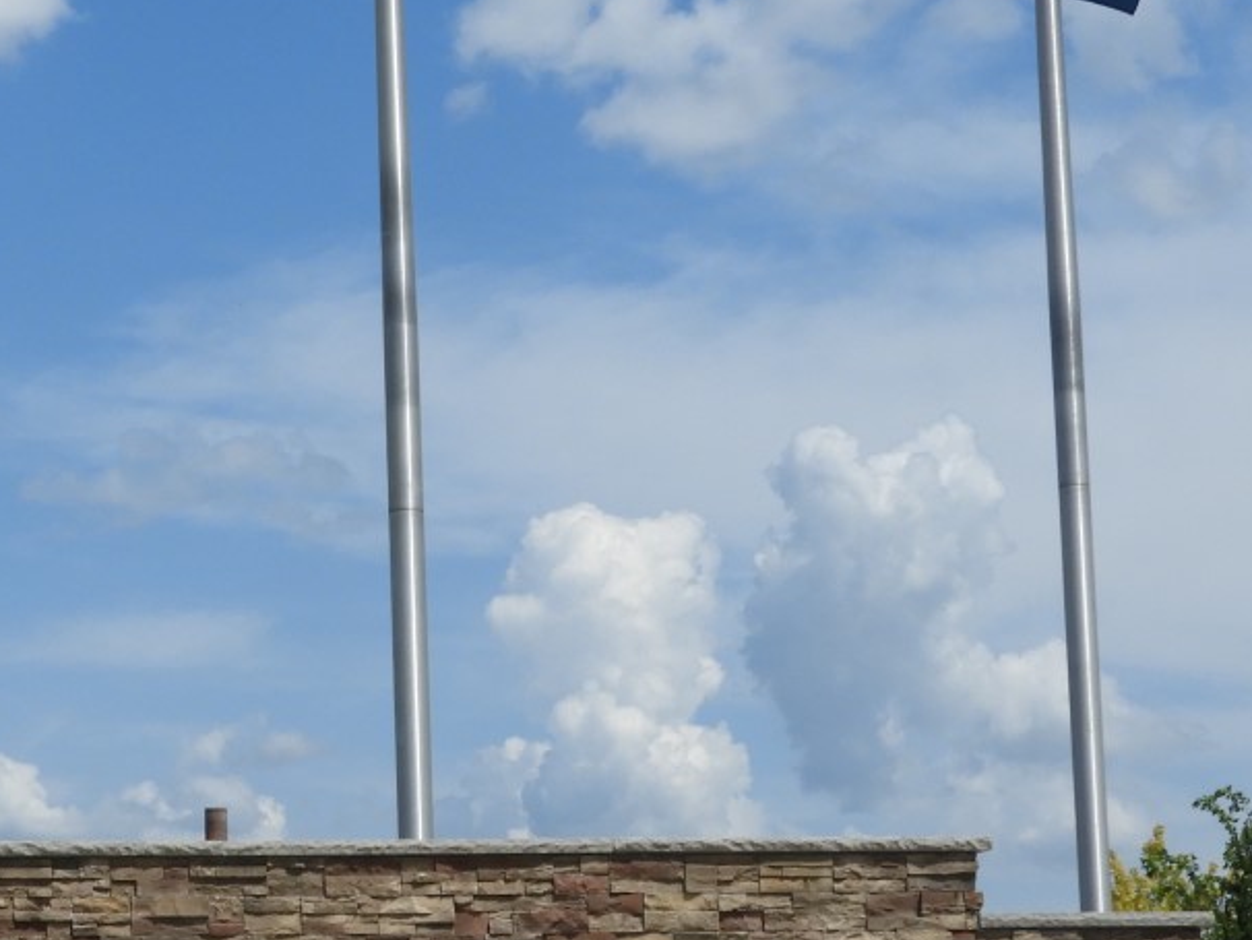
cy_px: 692
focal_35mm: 95
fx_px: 3437
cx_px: 109
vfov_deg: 15.5
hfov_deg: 20.2
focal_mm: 7.2
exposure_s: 1/2000
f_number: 3.8
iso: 100
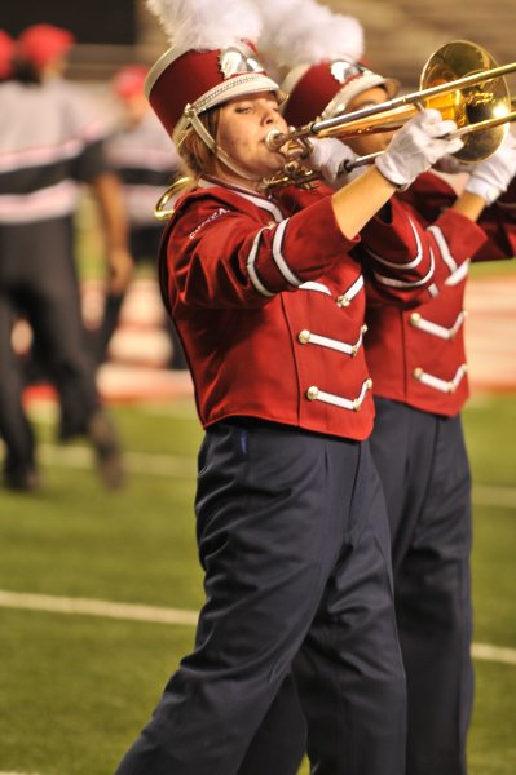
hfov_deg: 4.6
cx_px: 258
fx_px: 6461
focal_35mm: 300
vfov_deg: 6.9
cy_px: 388
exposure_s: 1/60
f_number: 2.8
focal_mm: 200
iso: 360
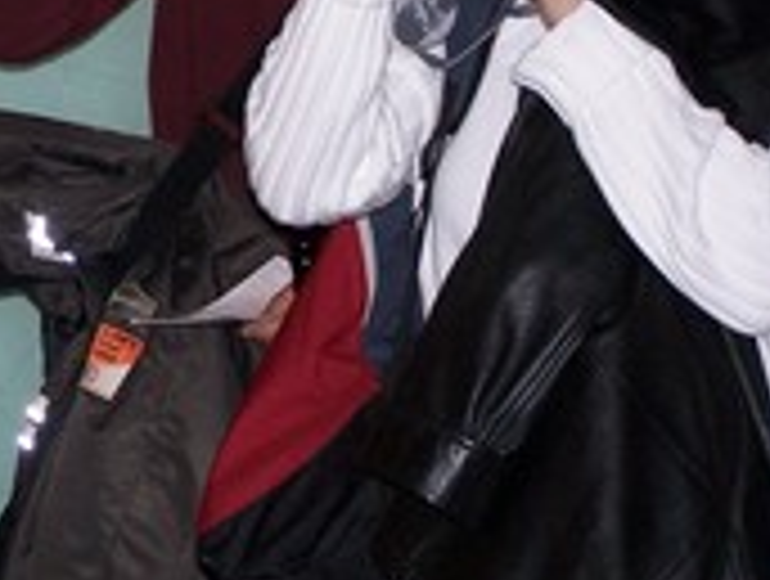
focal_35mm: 276
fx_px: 6152
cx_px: -5
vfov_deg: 5.4
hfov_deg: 7.1
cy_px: 22
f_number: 3.2
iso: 140
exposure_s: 1/100
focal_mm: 17.5
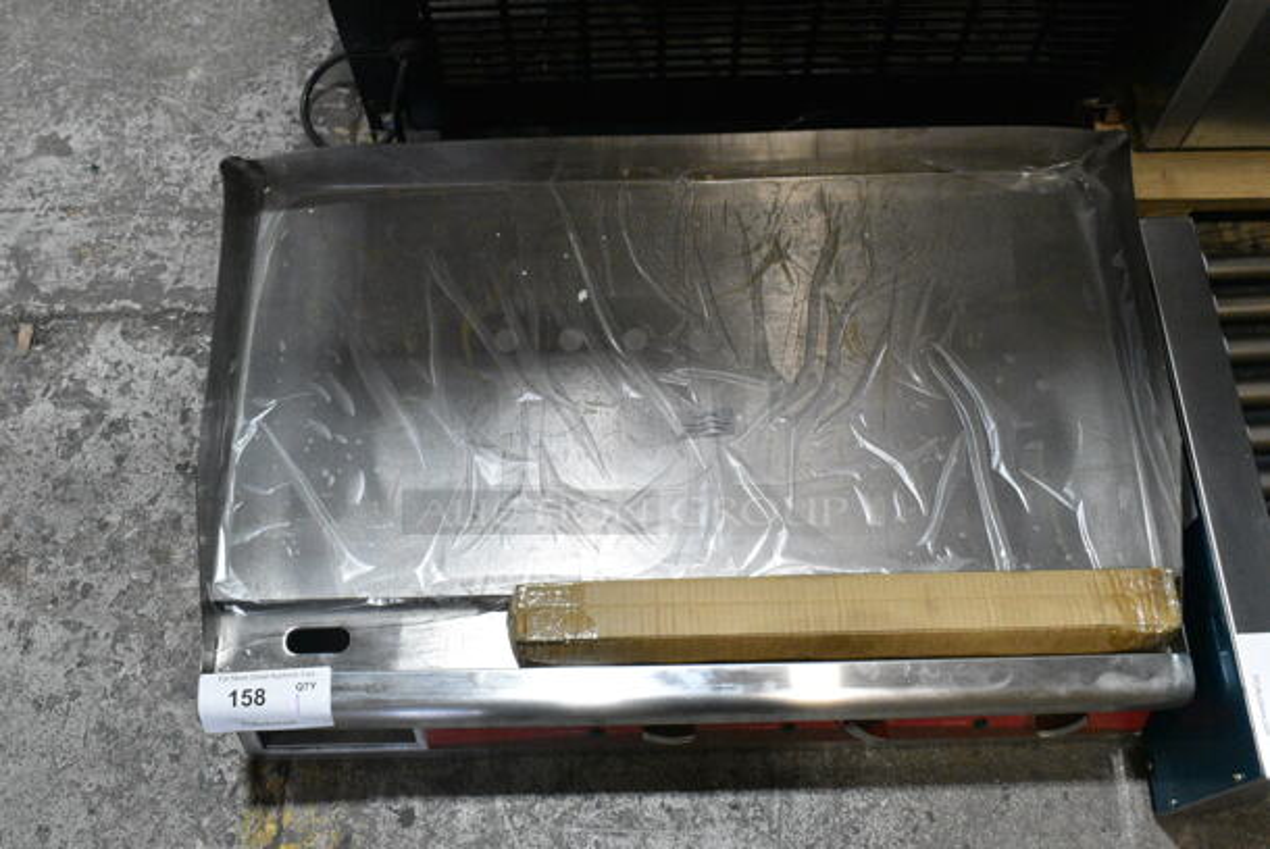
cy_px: 424
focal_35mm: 34
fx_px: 1218
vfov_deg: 38.4
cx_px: 635
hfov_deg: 55.1
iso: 6400
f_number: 9
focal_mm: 23
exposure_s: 1/320
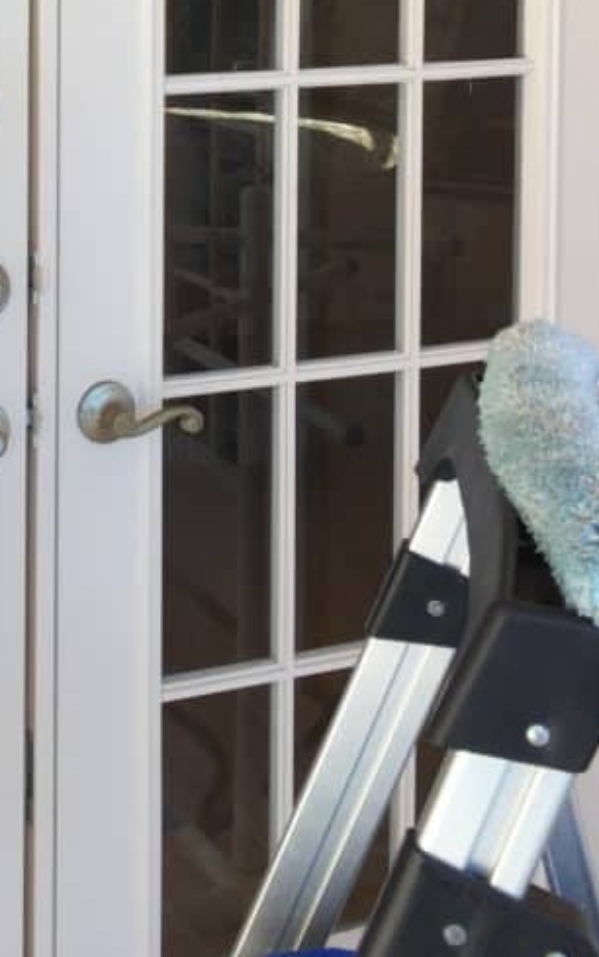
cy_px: -30
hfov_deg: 18.7
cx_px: -45
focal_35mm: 67
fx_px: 1748
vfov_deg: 28.5
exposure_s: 1/128
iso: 32
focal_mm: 4.15
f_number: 2.2
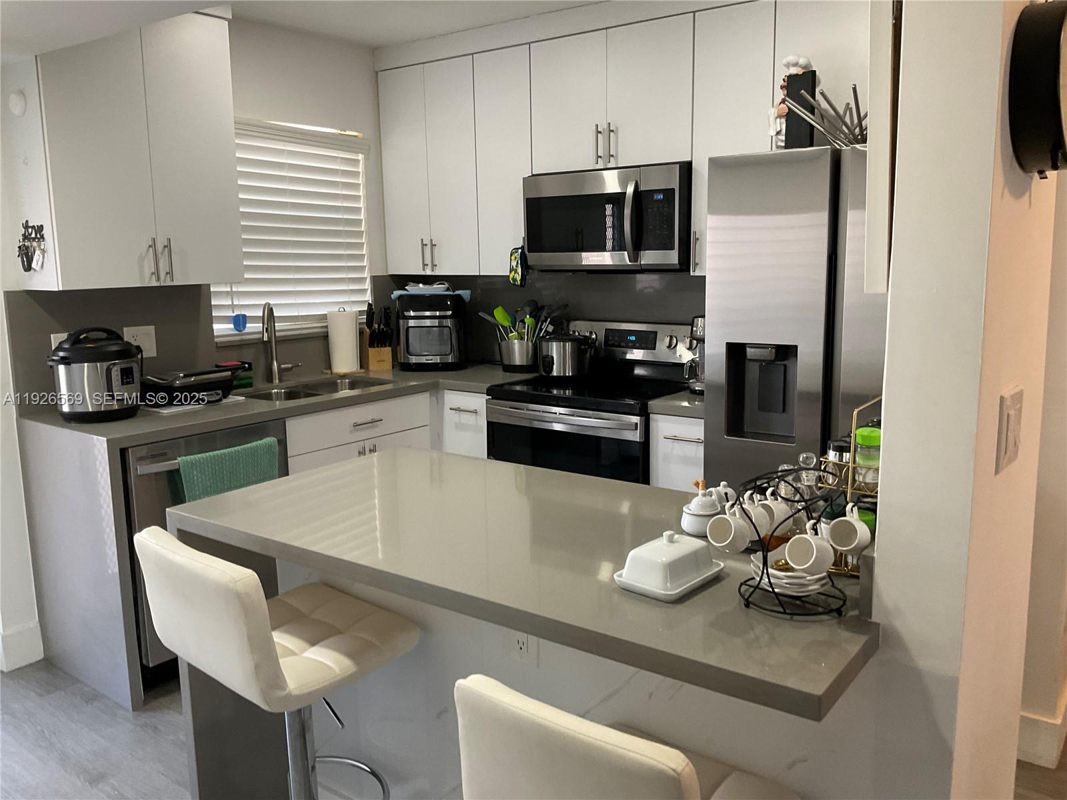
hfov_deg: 61.7
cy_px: 400
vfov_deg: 48.2
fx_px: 894
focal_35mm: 29
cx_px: 534
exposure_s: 1/60
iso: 80
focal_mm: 3
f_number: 1.8
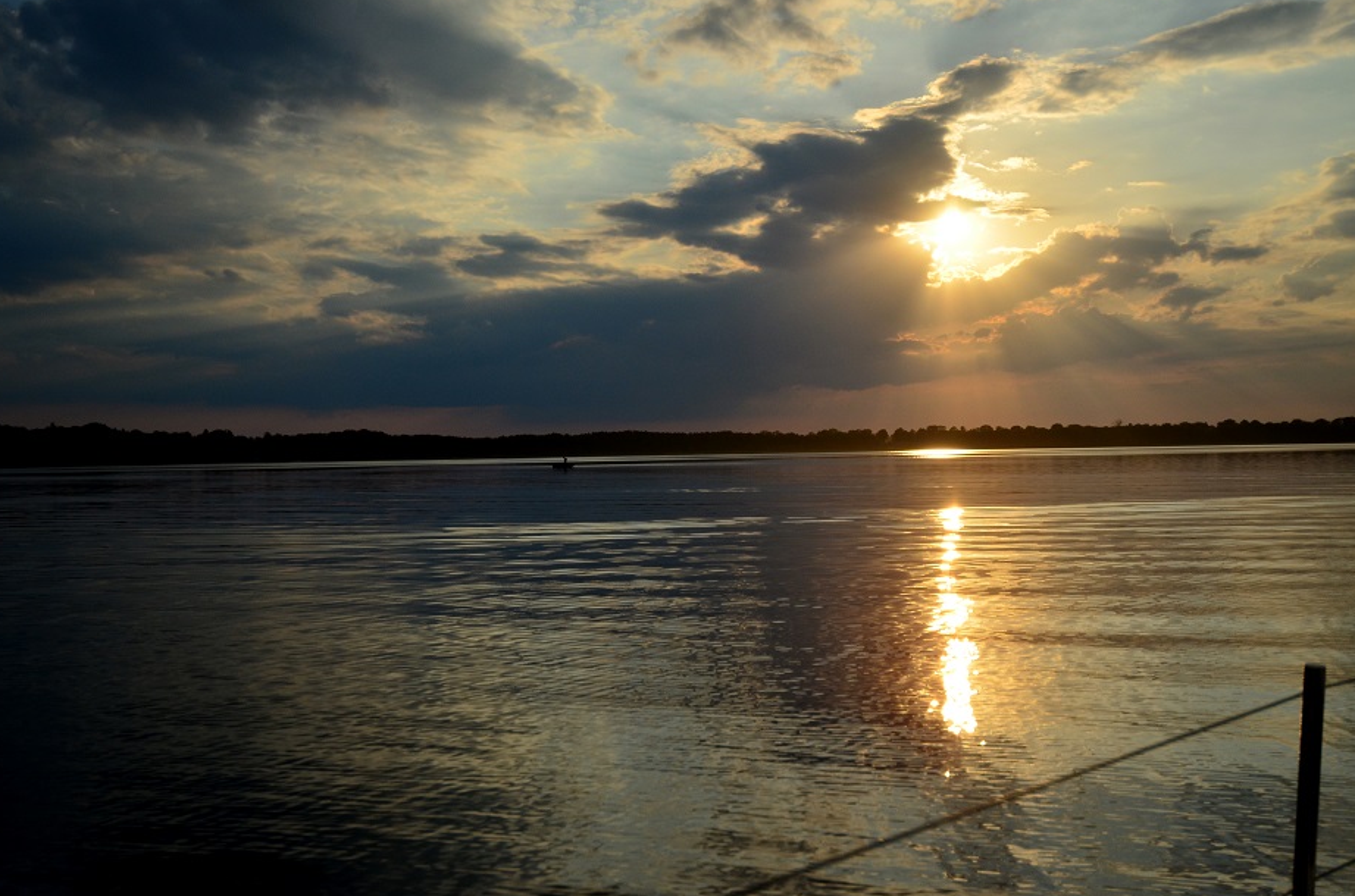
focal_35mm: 39
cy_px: 466
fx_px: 1464
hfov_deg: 49.6
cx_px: 643
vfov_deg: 34.0
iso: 320
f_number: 4
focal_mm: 24
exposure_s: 1/8000
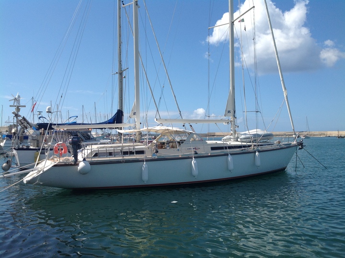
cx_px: 172
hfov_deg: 52.7
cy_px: 129
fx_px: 348
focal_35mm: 35
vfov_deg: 40.6
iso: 50
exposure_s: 1/2016
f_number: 2.4
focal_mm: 4.28
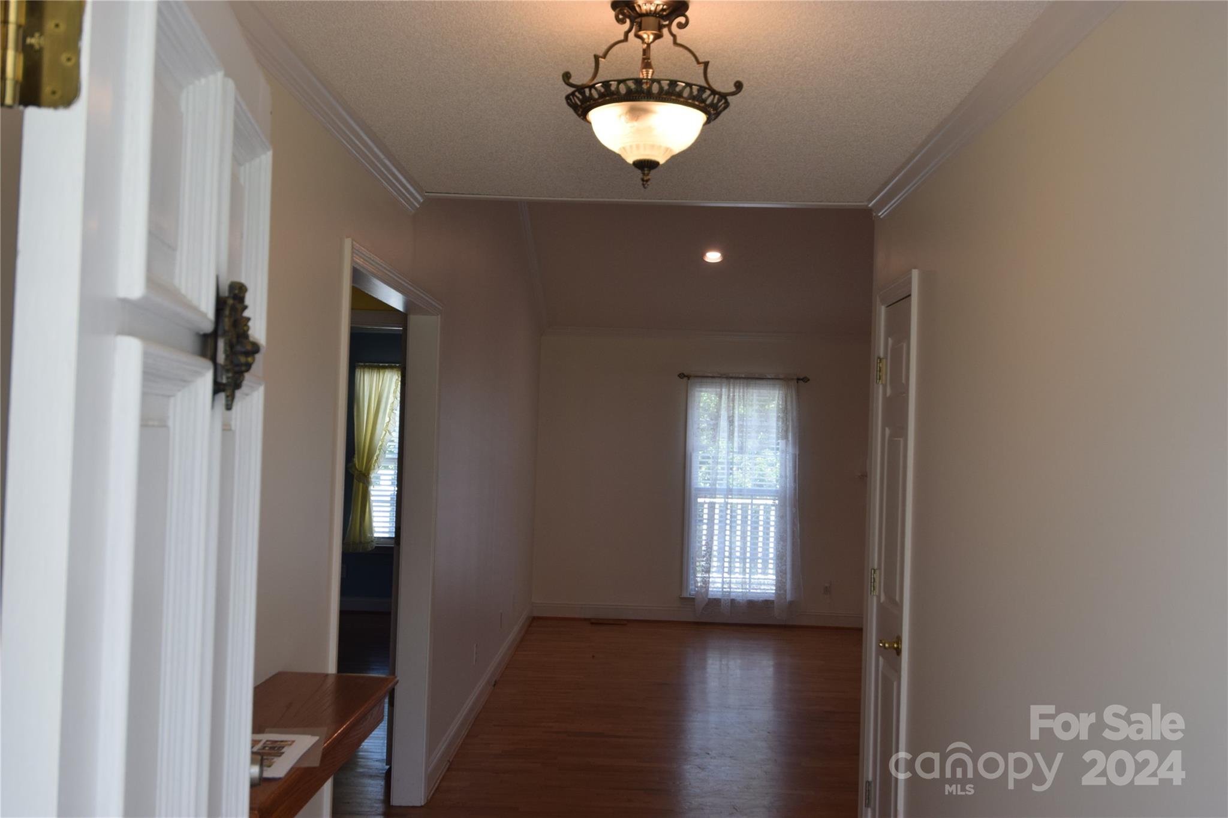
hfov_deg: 53.1
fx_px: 1228
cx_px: 614
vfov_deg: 36.9
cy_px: 409
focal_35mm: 36
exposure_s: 1/160
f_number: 6.3
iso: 400
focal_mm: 24
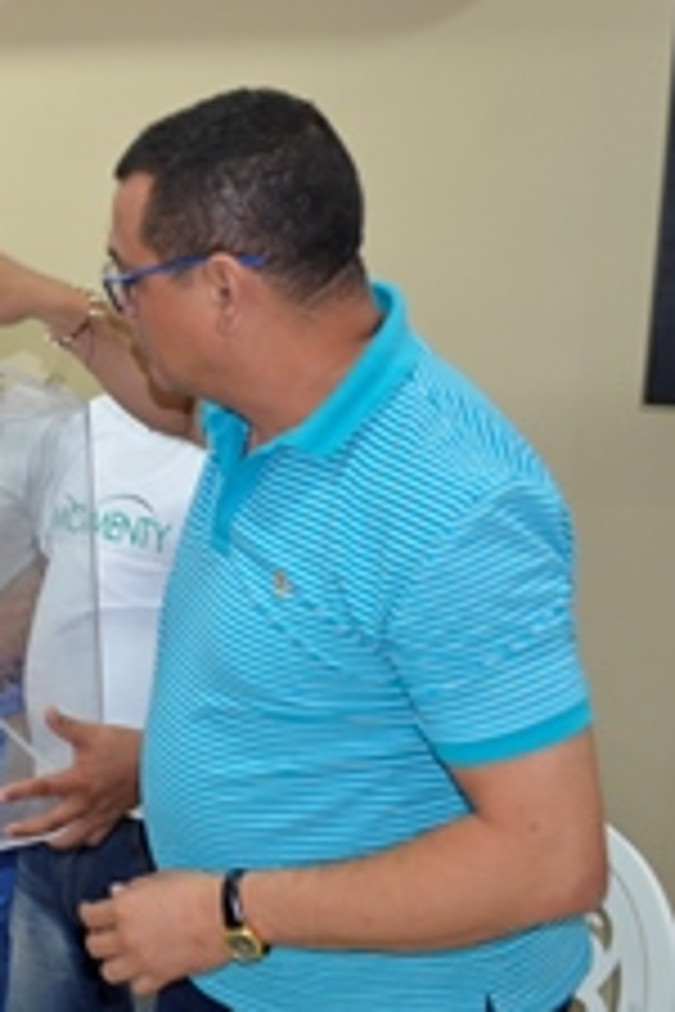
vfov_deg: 33.4
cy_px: 576
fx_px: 1687
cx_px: -207
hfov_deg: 20.6
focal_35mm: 60
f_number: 3.8
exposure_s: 1/60
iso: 800
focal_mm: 20
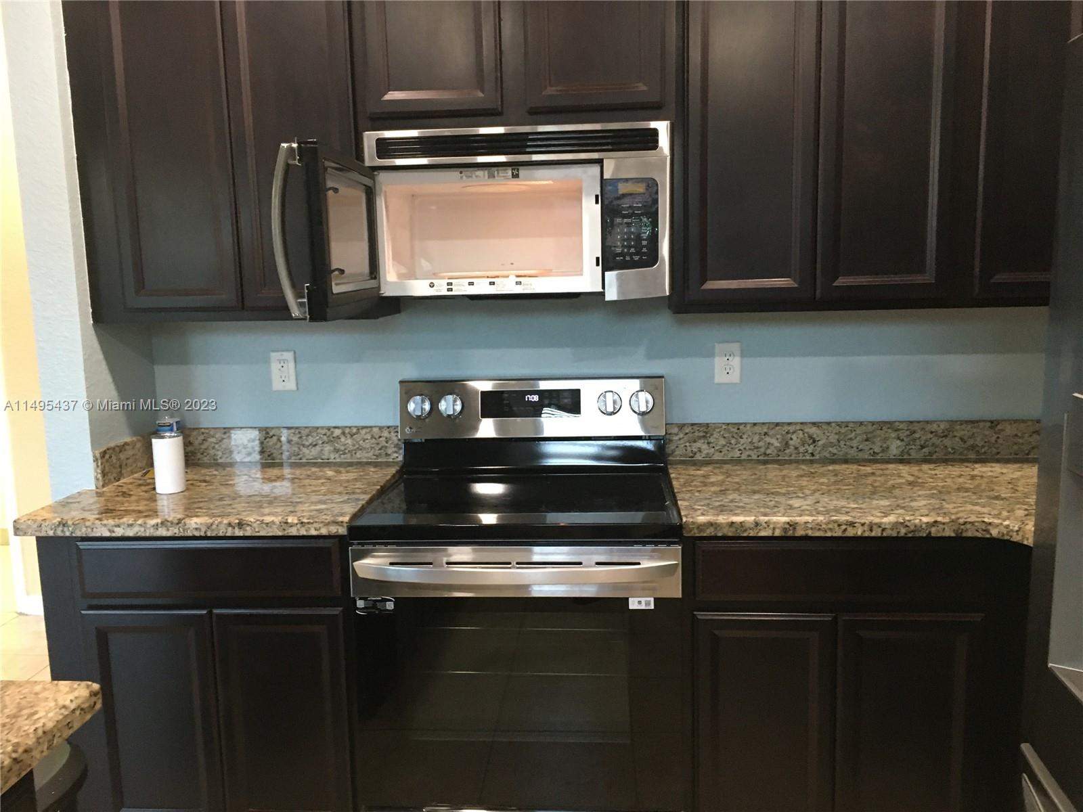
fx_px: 907
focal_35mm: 29
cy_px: 406
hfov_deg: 61.7
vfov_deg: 48.2
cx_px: 542
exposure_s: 1/24
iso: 200
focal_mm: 4.15
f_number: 2.2
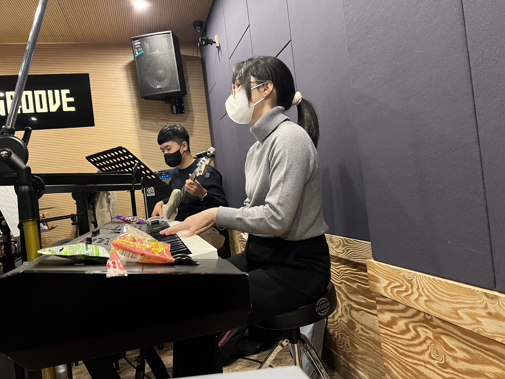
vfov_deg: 53.1
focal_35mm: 26
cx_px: 252
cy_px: 190
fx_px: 379
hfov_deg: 67.3
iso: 500
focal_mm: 5.7
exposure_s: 1/60
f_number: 1.5
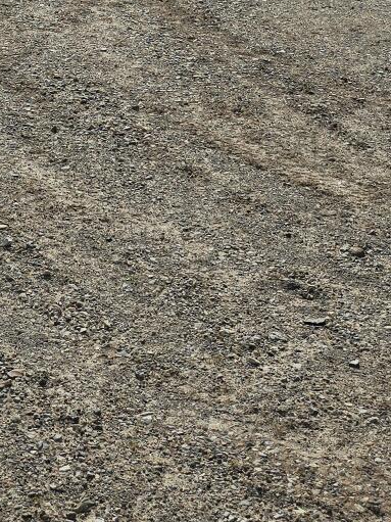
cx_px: 63
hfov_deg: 16.3
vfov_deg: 20.7
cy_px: -57
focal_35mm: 90
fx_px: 1356
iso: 12
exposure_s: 1/1484
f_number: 1.7
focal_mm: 6.3
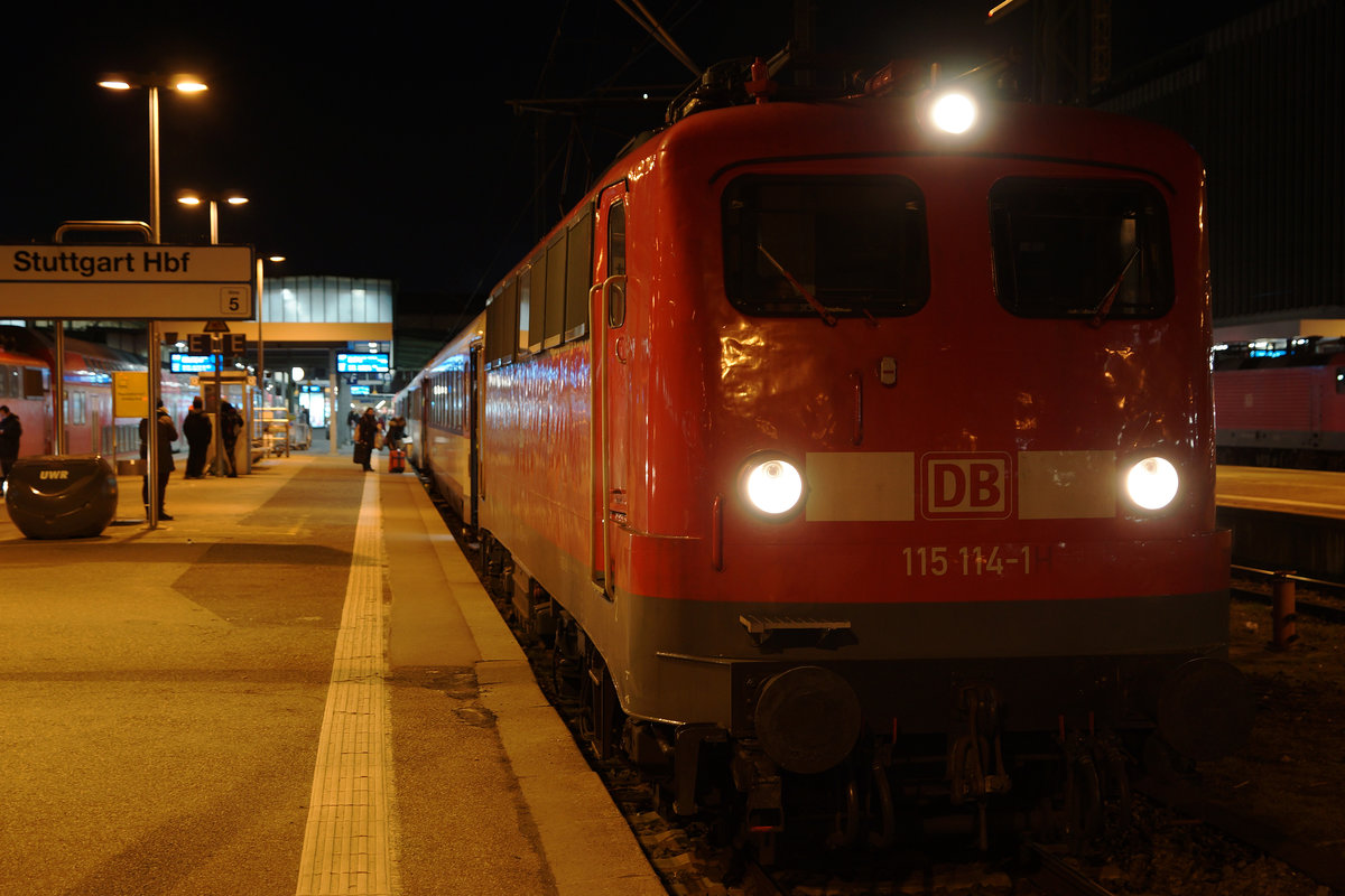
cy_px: 448
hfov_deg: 37.9
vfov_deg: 25.8
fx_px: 1961
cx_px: 672
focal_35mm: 52
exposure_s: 1/5
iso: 250
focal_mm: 35
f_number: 3.2
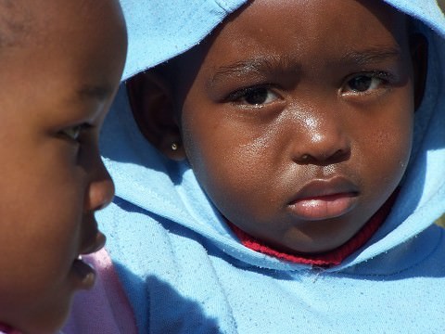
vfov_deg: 6.8
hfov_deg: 9.1
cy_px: 167
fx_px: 2802
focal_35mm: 218
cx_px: 222
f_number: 4.5
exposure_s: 1/500
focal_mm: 36.2
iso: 80
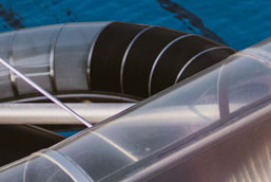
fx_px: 1756
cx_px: 548
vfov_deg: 5.9
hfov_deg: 8.4
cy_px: -29
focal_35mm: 233
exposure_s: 1/2500
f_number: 2.5
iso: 100
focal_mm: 50
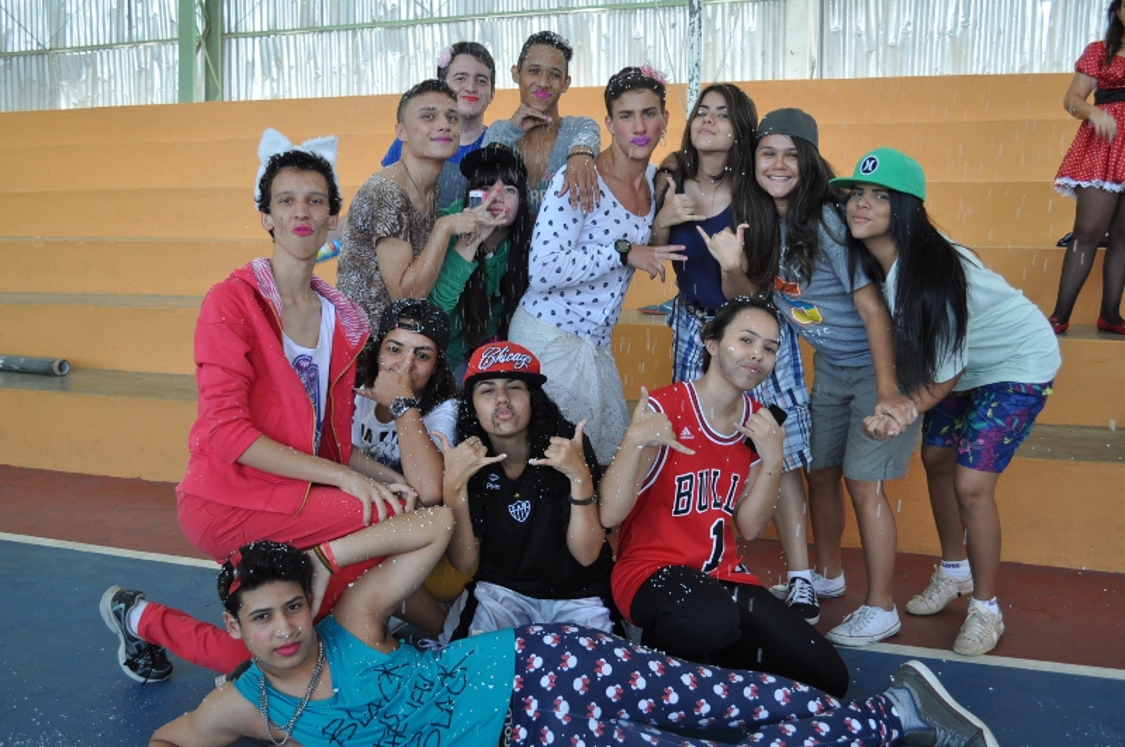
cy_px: 374
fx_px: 1123
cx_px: 562
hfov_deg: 53.2
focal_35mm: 36
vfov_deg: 36.8
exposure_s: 1/60
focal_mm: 24
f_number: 4
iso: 400
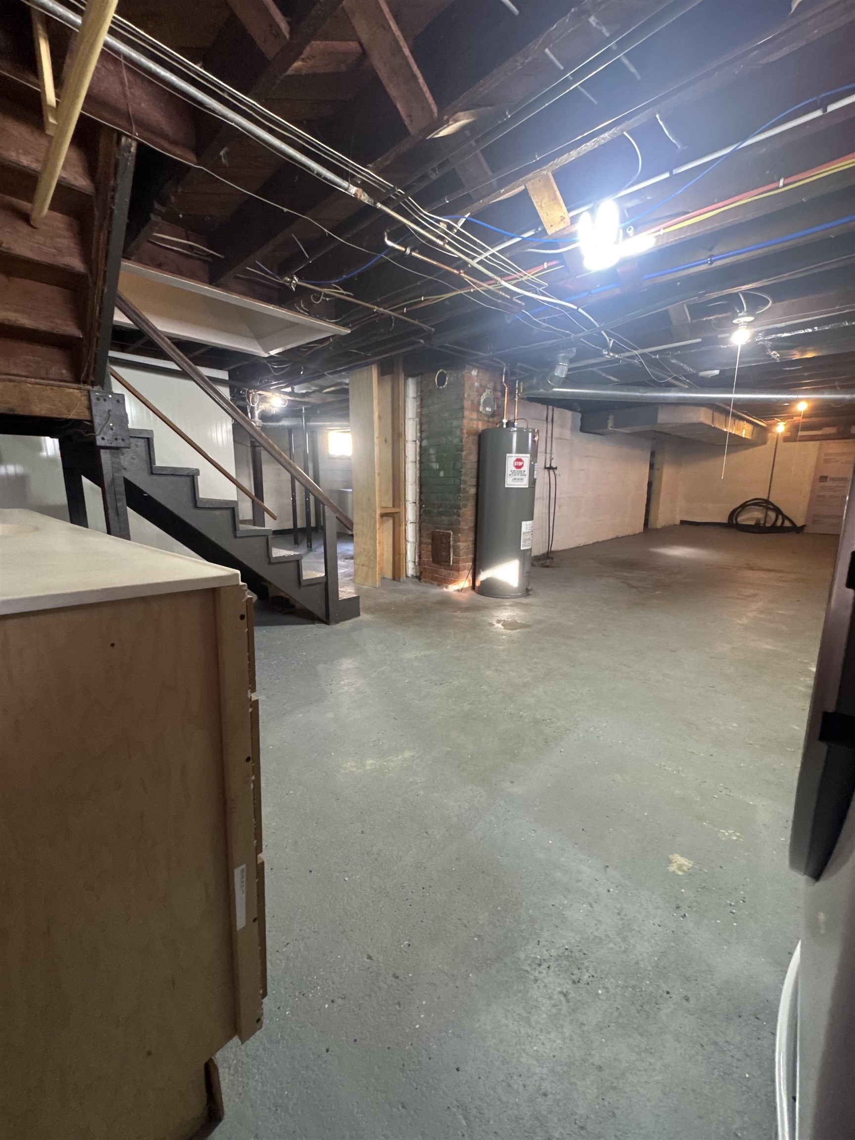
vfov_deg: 102.1
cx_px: 428
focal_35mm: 14
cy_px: 570
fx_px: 461
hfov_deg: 85.7
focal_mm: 2.22
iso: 640
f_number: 2.2
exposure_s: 1/60
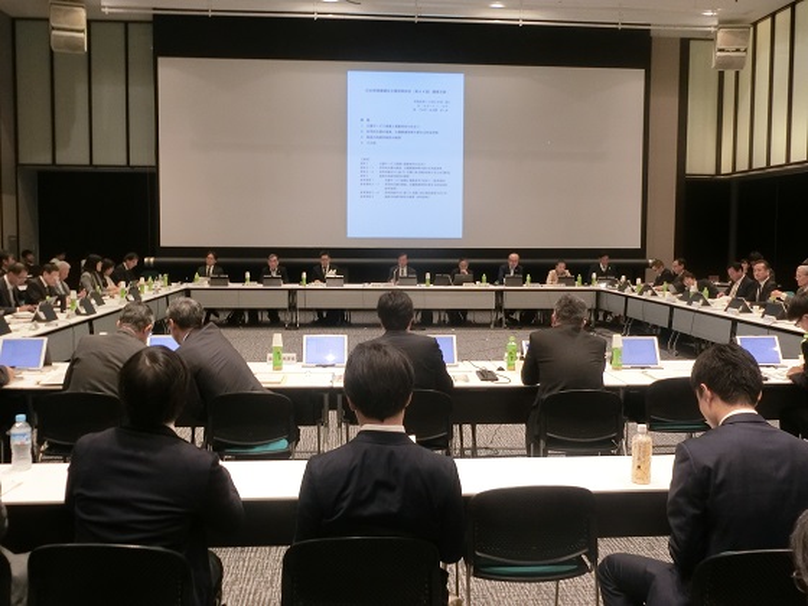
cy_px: 303
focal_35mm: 34
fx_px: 794
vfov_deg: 41.8
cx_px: 404
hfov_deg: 54.0
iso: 400
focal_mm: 6
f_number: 3.9
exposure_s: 1/40
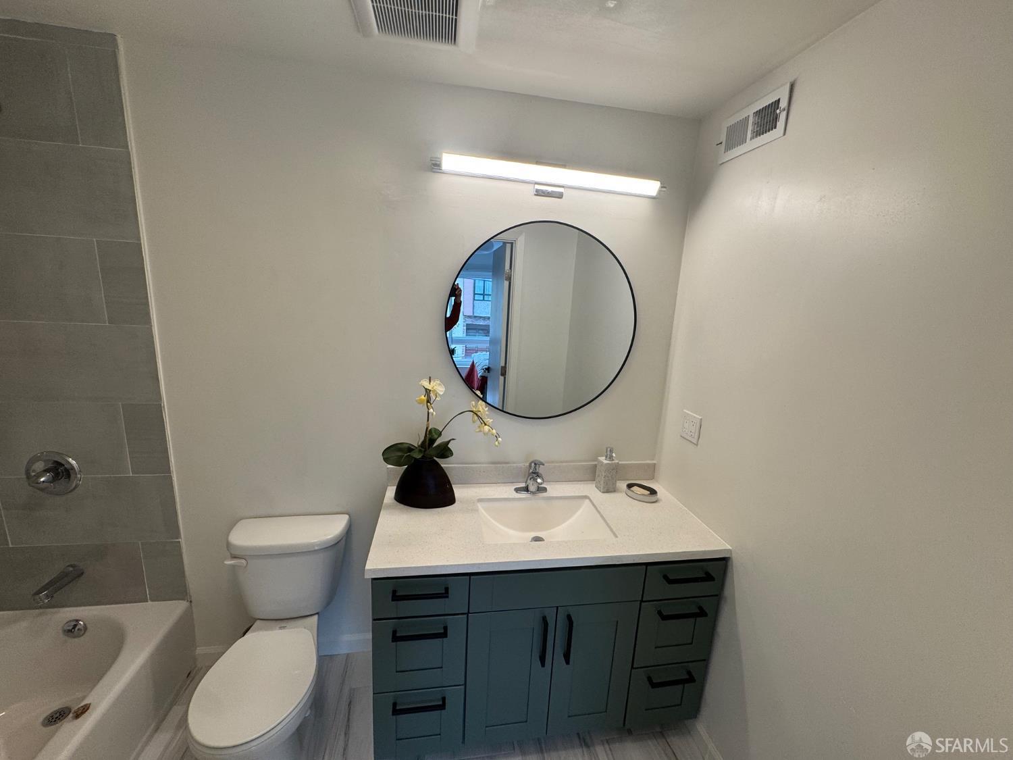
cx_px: 506
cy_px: 380
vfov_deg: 85.7
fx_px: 410
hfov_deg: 102.1
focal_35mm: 14
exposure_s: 1/120
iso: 80
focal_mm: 2.22
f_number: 2.2
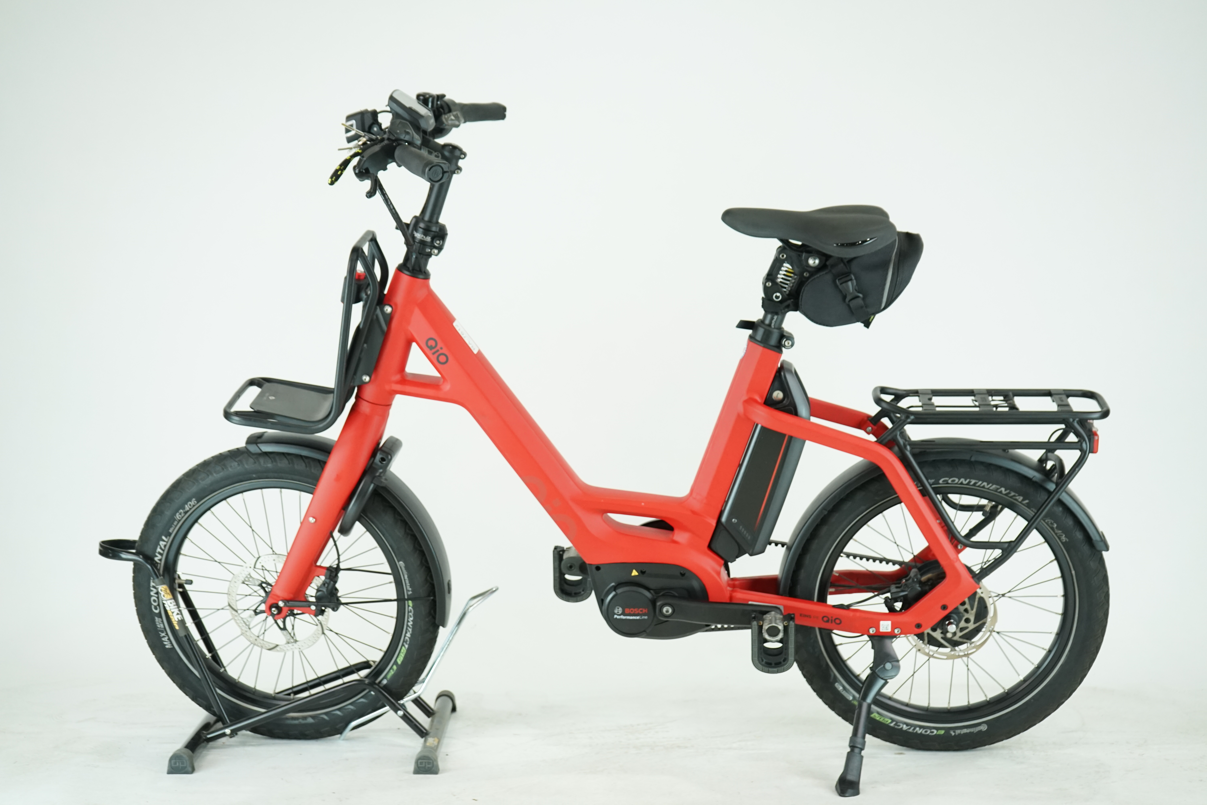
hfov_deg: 37.5
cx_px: 604
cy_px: 402
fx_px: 1777
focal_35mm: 53
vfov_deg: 25.5
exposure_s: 1/200
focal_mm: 53
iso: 1600
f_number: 5.6
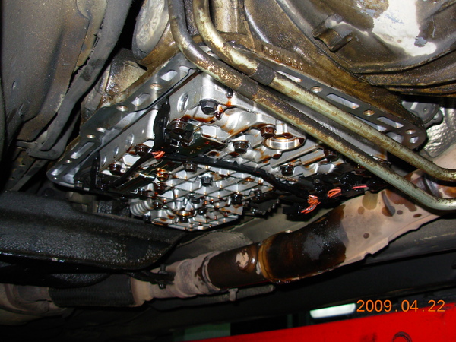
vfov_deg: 37.7
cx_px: 228
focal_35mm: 38
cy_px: 171
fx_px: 501
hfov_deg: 49.0
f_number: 2.9
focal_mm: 6.3
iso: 50
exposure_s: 1/32
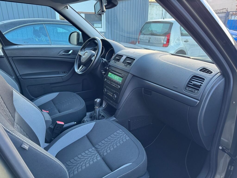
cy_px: 89
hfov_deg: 71.6
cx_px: 118
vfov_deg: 56.8
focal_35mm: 24
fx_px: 164
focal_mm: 6.76
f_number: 1.78
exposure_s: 1/89
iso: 200
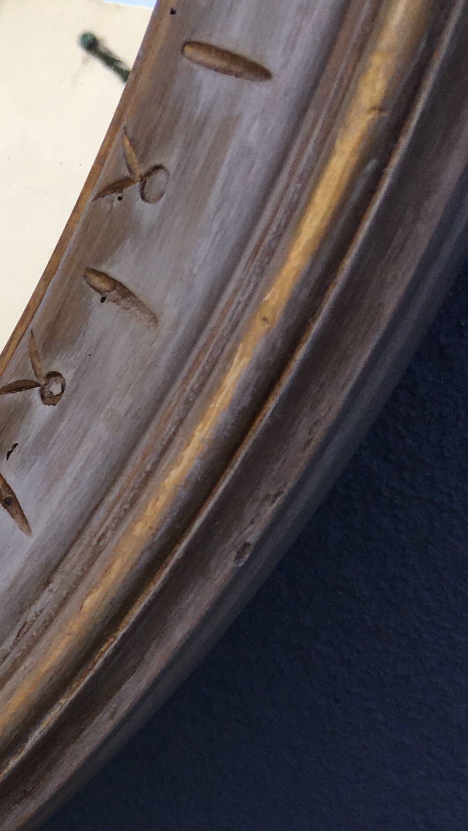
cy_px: 522
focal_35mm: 67
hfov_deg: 15.6
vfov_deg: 31.3
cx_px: -355
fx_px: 1477
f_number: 2.2
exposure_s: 1/615
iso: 25
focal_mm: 4.15
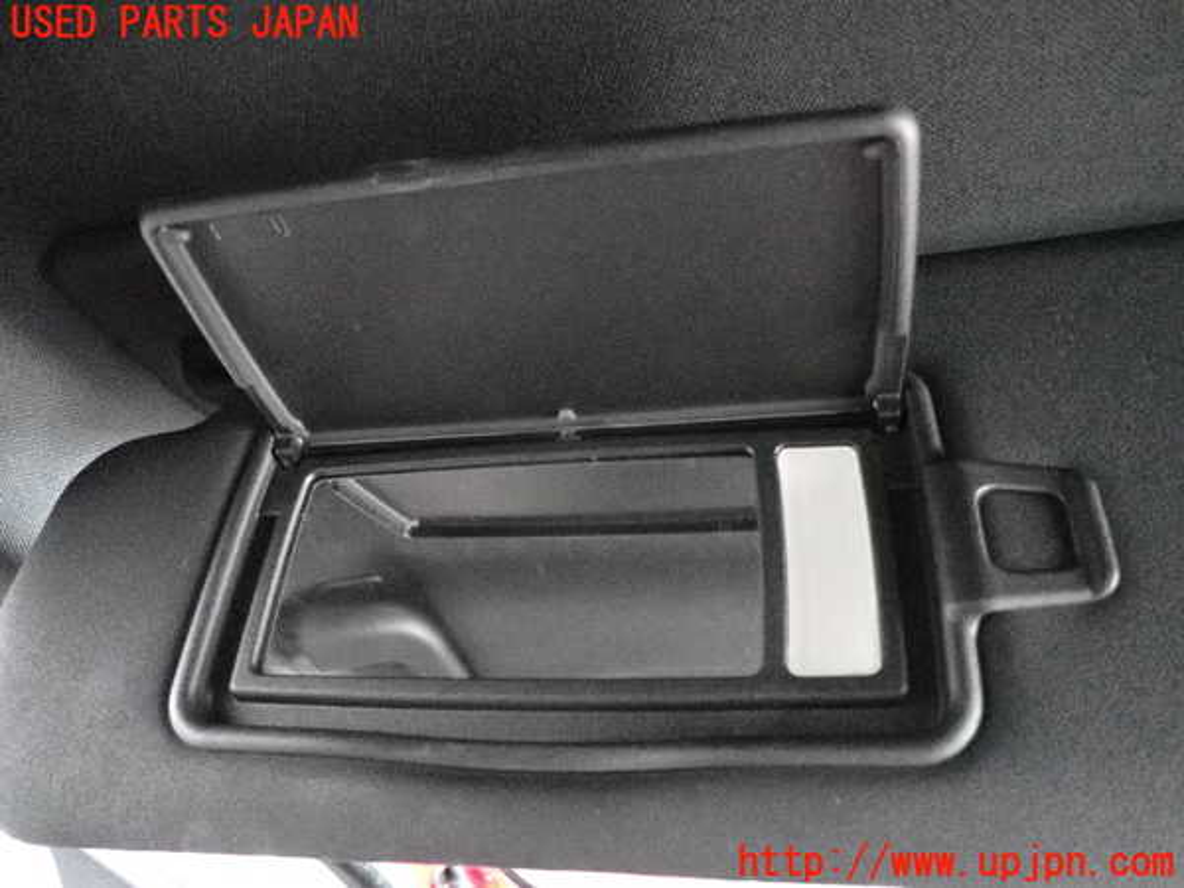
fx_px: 855
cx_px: 592
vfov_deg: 54.9
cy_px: 444
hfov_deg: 69.4
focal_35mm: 25
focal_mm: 4.5
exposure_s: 1/125
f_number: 2
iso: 6400
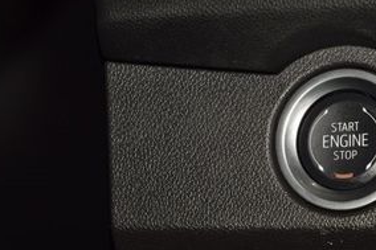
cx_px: 344
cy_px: 142
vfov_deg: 5.8
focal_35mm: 237
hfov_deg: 8.7
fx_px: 2474
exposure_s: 1/125
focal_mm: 70
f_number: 8
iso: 100
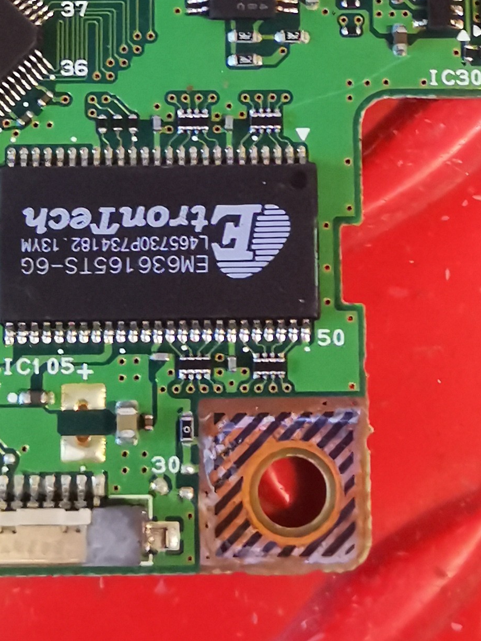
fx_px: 1981
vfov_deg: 17.8
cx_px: 226
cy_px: -56
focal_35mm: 107
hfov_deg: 13.8
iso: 800
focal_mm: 5.58
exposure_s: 1/25
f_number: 1.8
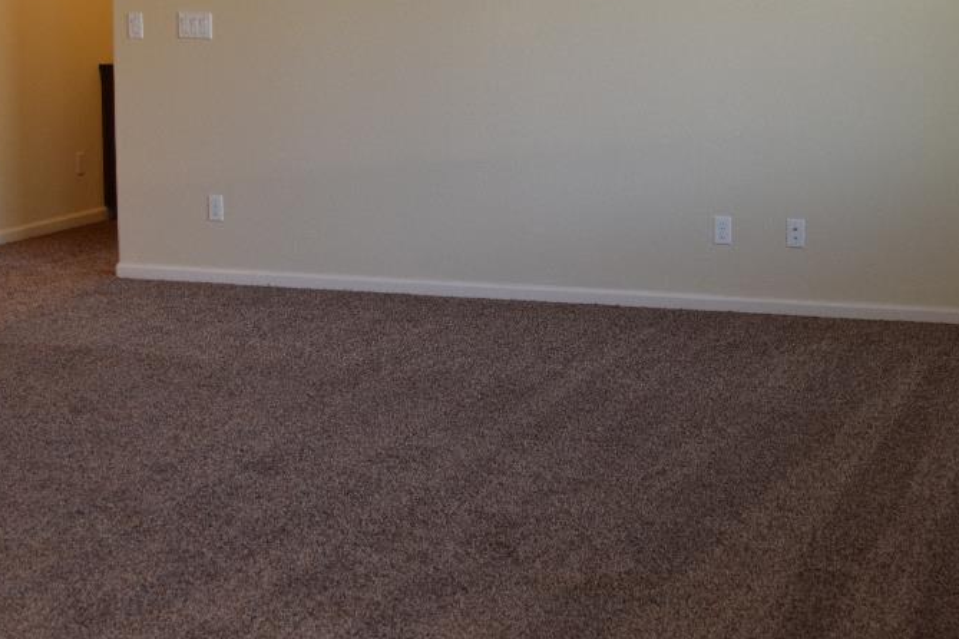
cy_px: 189
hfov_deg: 27.1
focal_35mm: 74
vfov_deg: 18.3
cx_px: 668
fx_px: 1971
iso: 560
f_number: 4
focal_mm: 22
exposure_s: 1/60
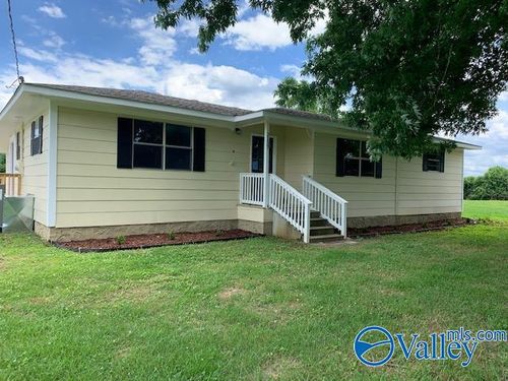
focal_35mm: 26
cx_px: 254
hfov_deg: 67.3
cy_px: 190
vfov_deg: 53.1
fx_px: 382
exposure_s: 1/962
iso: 25
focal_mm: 4.25
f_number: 1.8
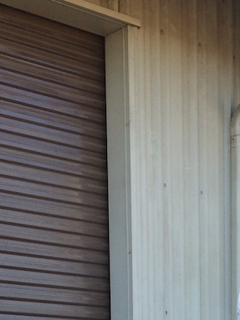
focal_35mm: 97
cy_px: 474
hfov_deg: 15.0
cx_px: 236
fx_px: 897
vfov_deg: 18.1
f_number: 2.2
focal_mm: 4.15
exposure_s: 1/173
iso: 32
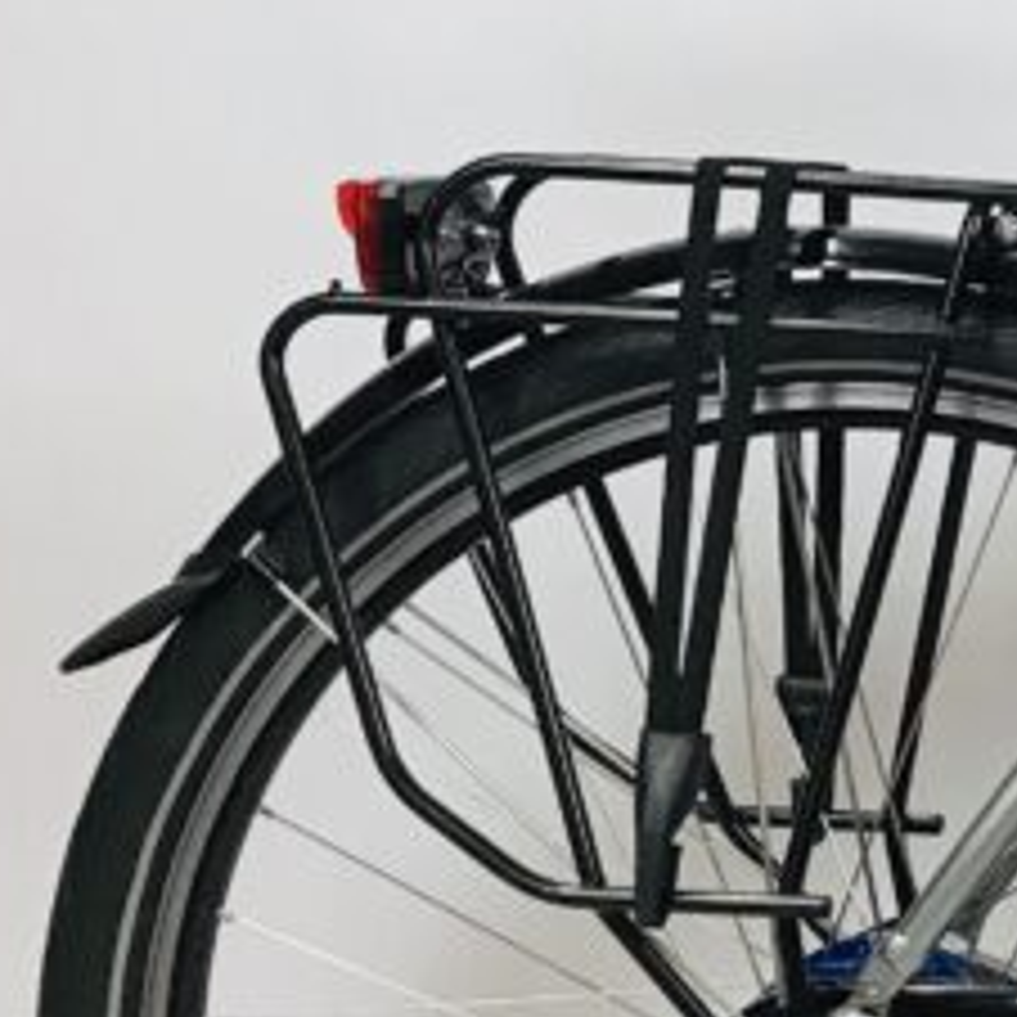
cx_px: 2097
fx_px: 3723
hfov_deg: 13.2
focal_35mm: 112
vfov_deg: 15.6
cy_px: 450
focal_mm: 3.99
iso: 25
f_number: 1.8
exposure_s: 1/33
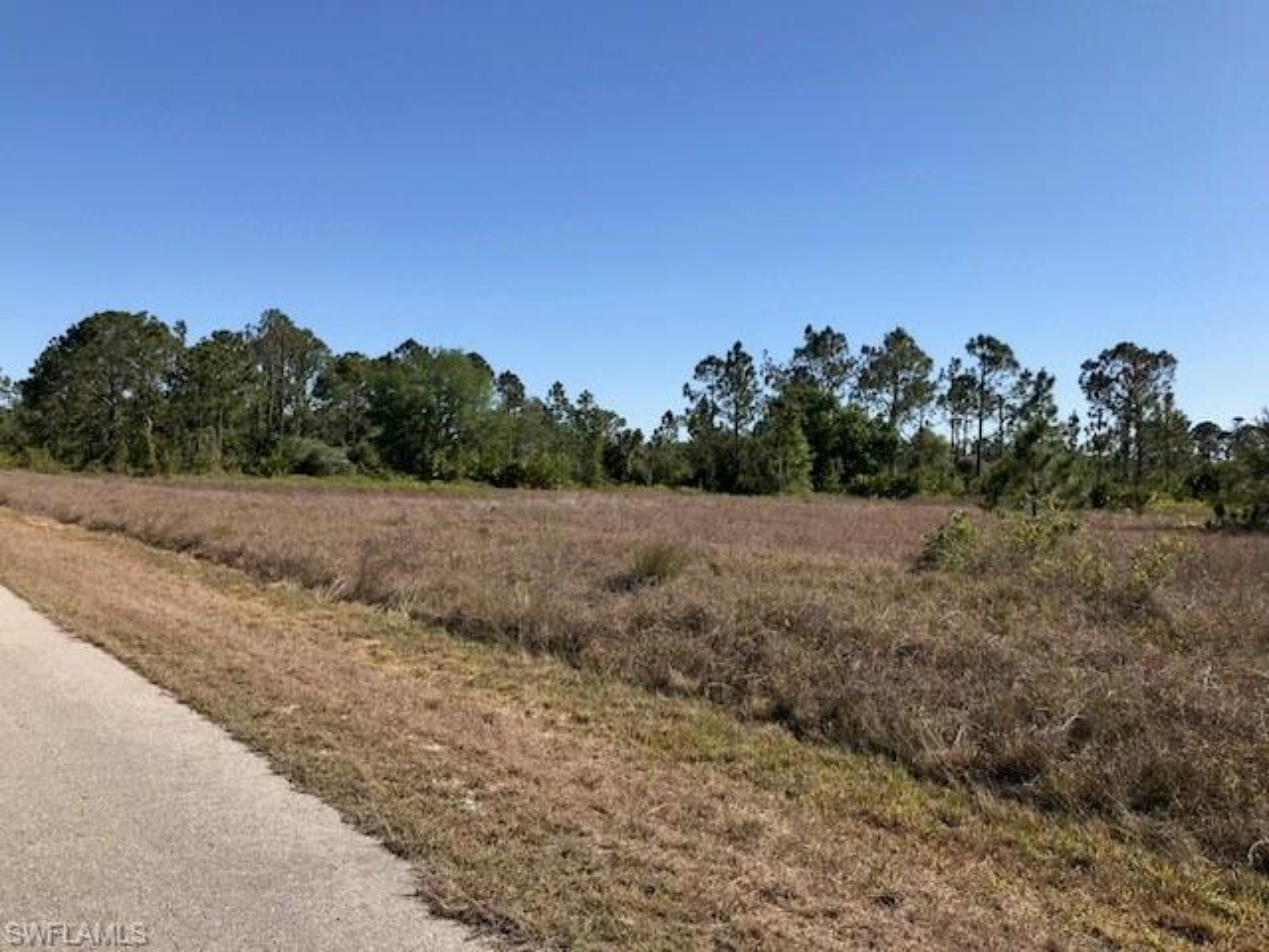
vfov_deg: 49.7
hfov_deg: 63.4
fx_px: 1026
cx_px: 634
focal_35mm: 28
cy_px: 476
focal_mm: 3.99
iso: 20
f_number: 1.8
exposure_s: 1/1953
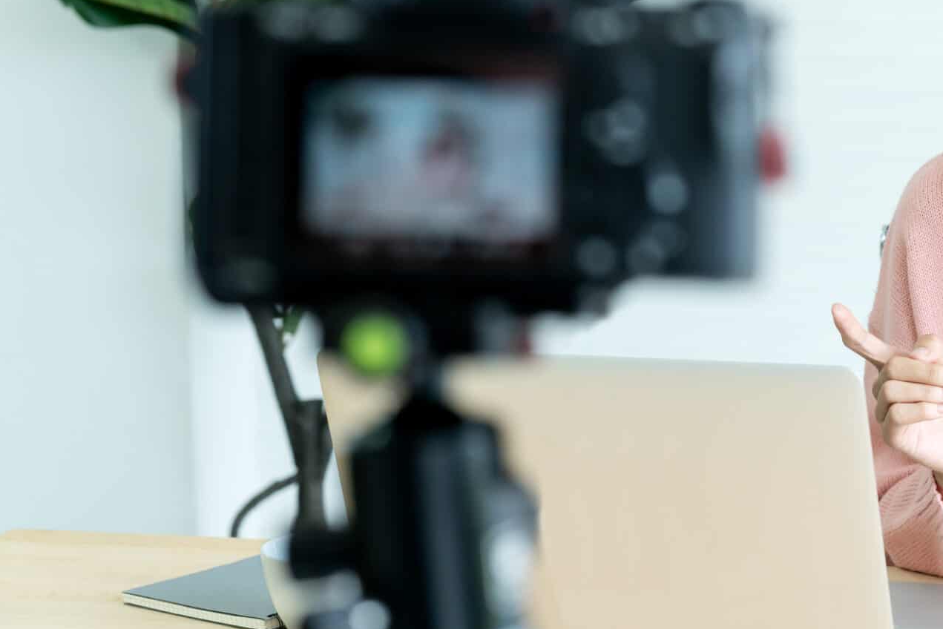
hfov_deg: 14.9
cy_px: 171
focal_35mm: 137
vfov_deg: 10.0
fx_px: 3589
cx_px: 759
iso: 500
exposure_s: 1/160
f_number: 5
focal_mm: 85
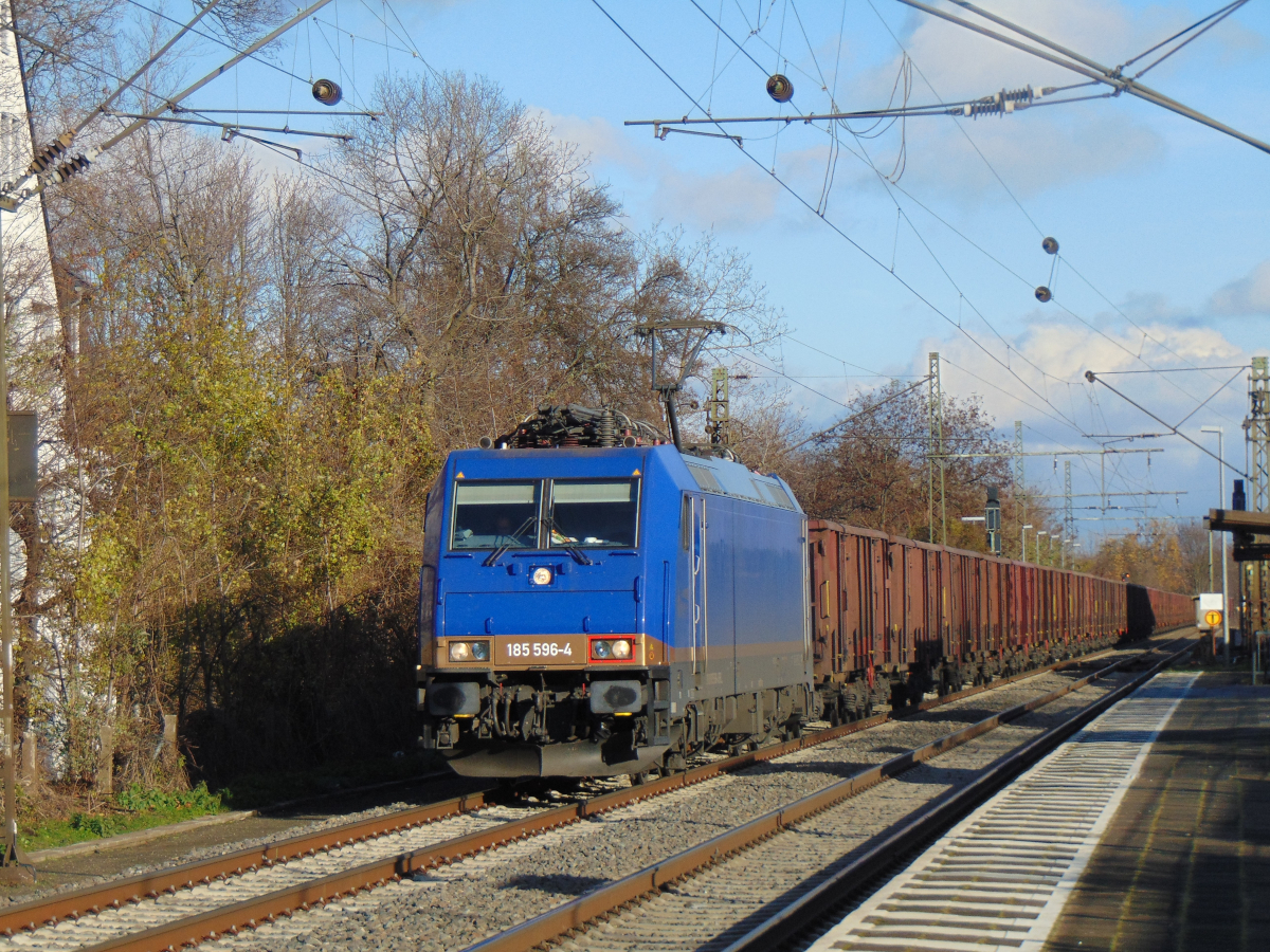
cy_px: 476
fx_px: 4880
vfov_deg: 11.1
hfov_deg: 14.8
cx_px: 635
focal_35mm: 133
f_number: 4
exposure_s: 1/640
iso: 80
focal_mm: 23.9
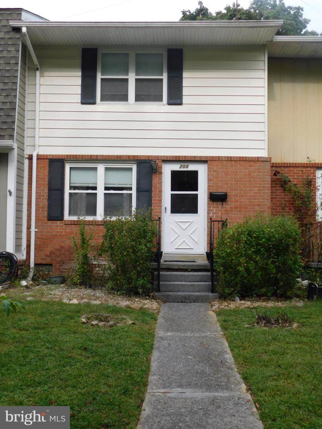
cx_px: 161
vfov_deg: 46.8
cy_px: 214
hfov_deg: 36.0
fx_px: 496
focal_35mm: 40
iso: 125
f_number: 3.6
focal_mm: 7.1
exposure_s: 1/400
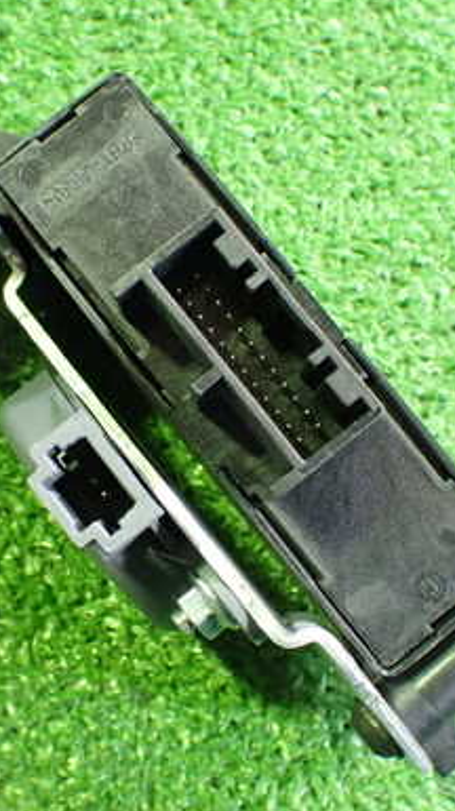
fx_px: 1096
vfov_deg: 40.6
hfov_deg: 23.4
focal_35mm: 51
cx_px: 177
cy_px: 426
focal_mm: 5.4
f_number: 2.3
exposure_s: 1/30
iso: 800
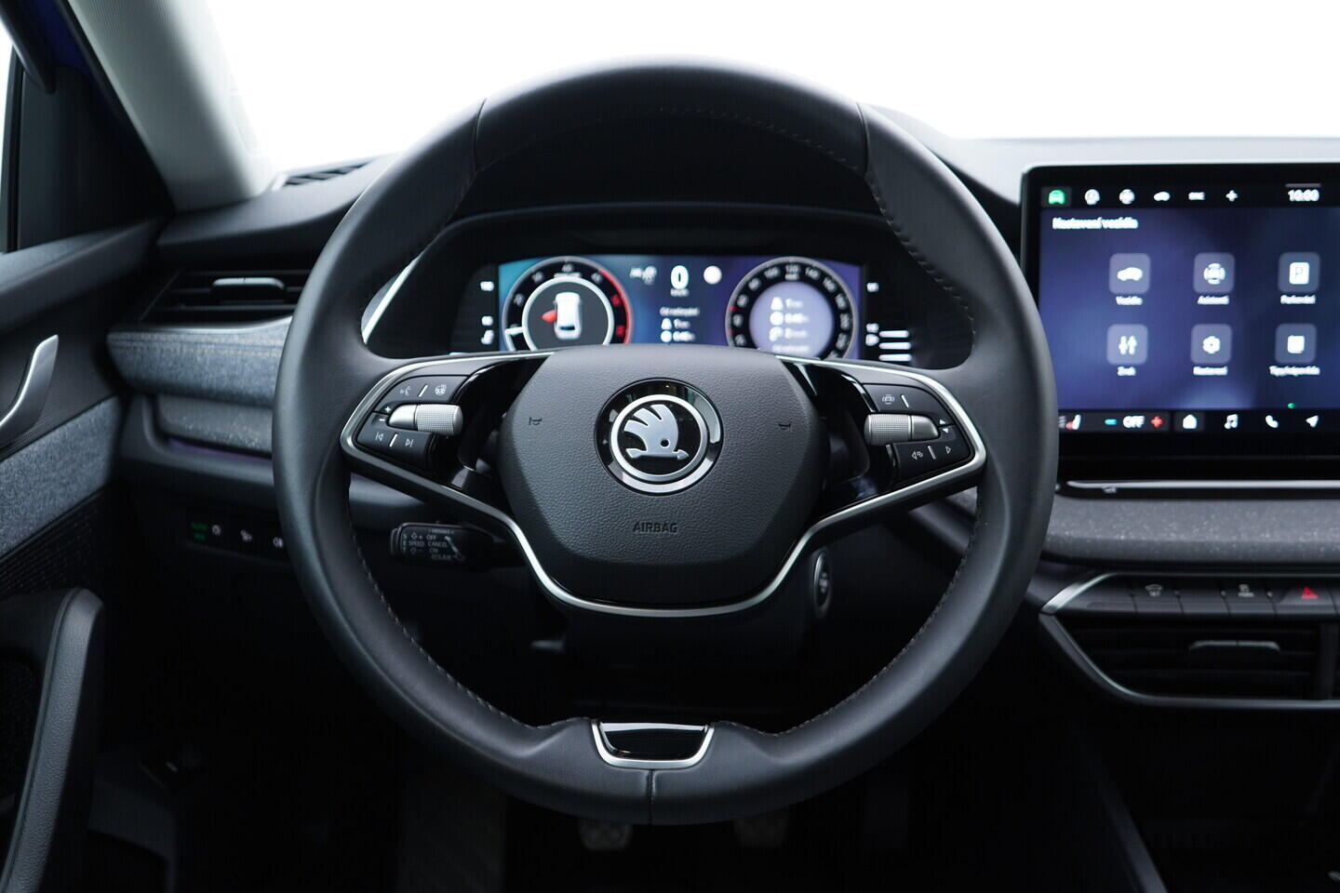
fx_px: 1340
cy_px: 446
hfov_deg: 53.1
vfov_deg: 36.9
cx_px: 670
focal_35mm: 36
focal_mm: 24
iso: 250
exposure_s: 1/40
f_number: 2.8
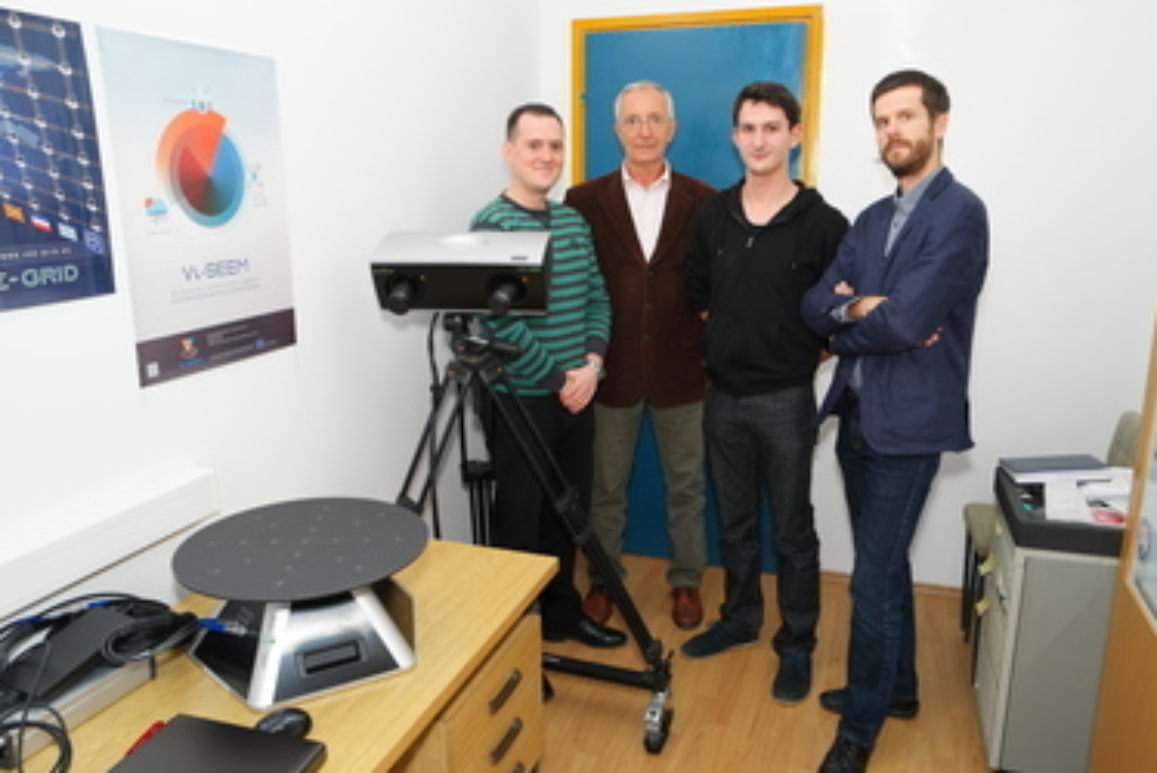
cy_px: 377
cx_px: 588
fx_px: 804
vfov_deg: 51.4
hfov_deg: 71.5
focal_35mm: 25
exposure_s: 1/125
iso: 400
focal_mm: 16
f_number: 4
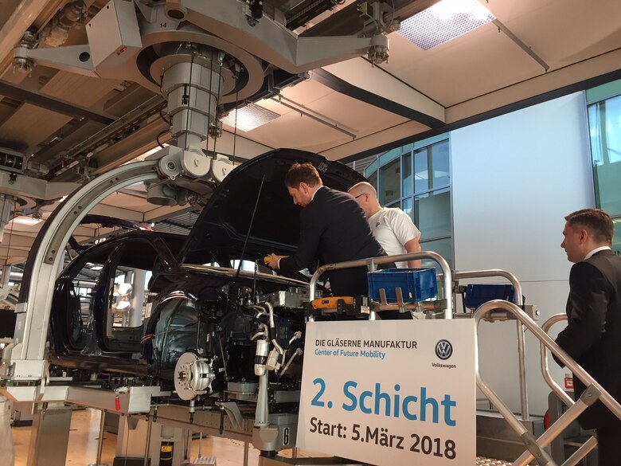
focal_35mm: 29
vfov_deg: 48.2
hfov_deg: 61.7
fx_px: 520
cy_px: 233
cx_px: 310
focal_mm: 4.15
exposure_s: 1/33
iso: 40
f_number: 2.2
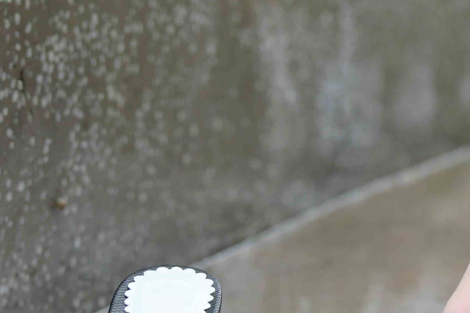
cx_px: 600
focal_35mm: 191
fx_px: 2493
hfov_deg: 10.5
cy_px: 228
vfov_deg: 7.2
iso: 640
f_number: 4
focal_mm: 70
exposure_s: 1/250
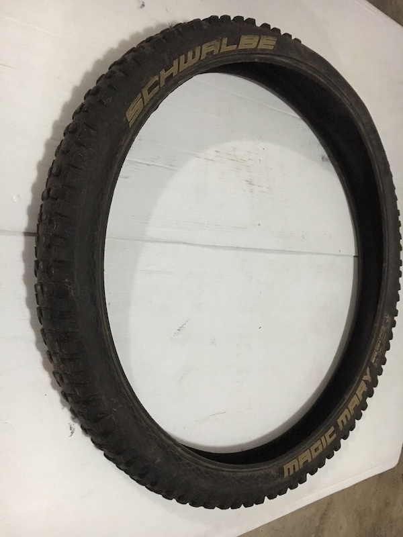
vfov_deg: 61.7
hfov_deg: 48.2
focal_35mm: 29
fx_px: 450
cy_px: 268
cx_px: 202
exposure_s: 1/15
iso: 400
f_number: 2.2
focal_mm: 4.15
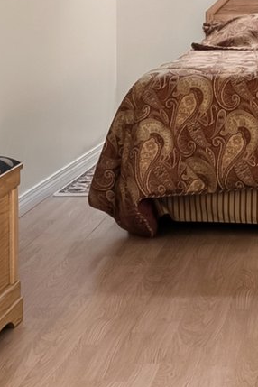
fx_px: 924
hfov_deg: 15.0
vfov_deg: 22.4
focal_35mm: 86
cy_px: -32
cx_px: 352
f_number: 8
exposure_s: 8
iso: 100
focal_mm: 12
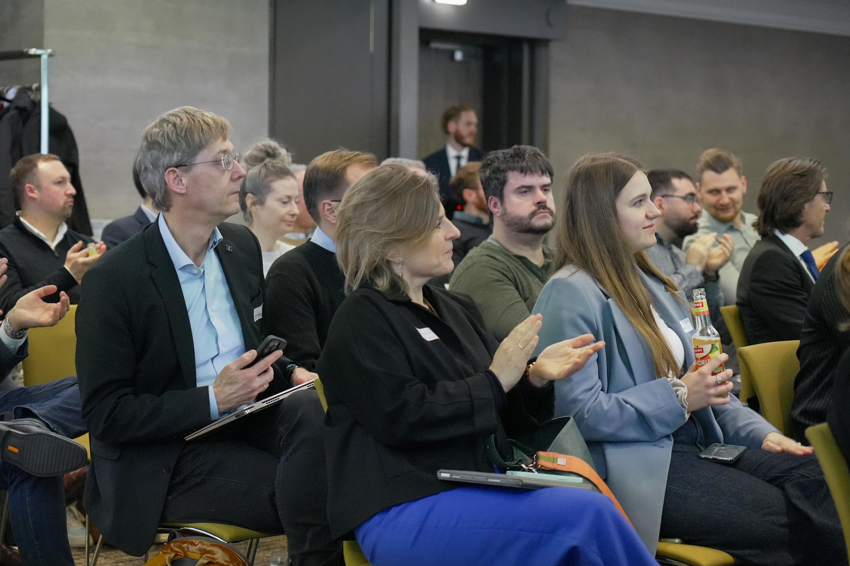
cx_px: 408
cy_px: 297
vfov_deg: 16.3
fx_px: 1983
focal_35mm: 84
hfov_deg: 24.2
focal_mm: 52
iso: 4000
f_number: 2.8
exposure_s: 1/250
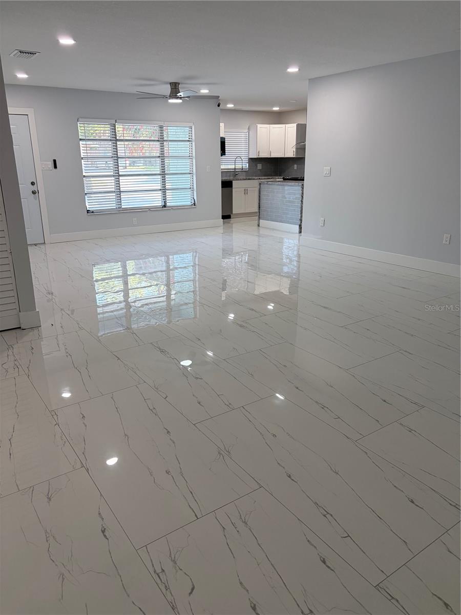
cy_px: 308
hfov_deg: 53.1
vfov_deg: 67.3
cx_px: 230
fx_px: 462
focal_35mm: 26
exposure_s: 1/124
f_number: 1.6
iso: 100
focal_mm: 5.96
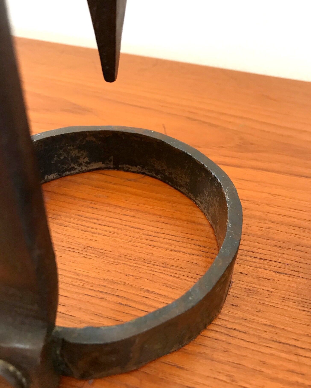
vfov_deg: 58.7
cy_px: 205
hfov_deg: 48.5
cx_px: 153
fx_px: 345
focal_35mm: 30
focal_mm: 3.99
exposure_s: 1/17
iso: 40
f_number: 1.8
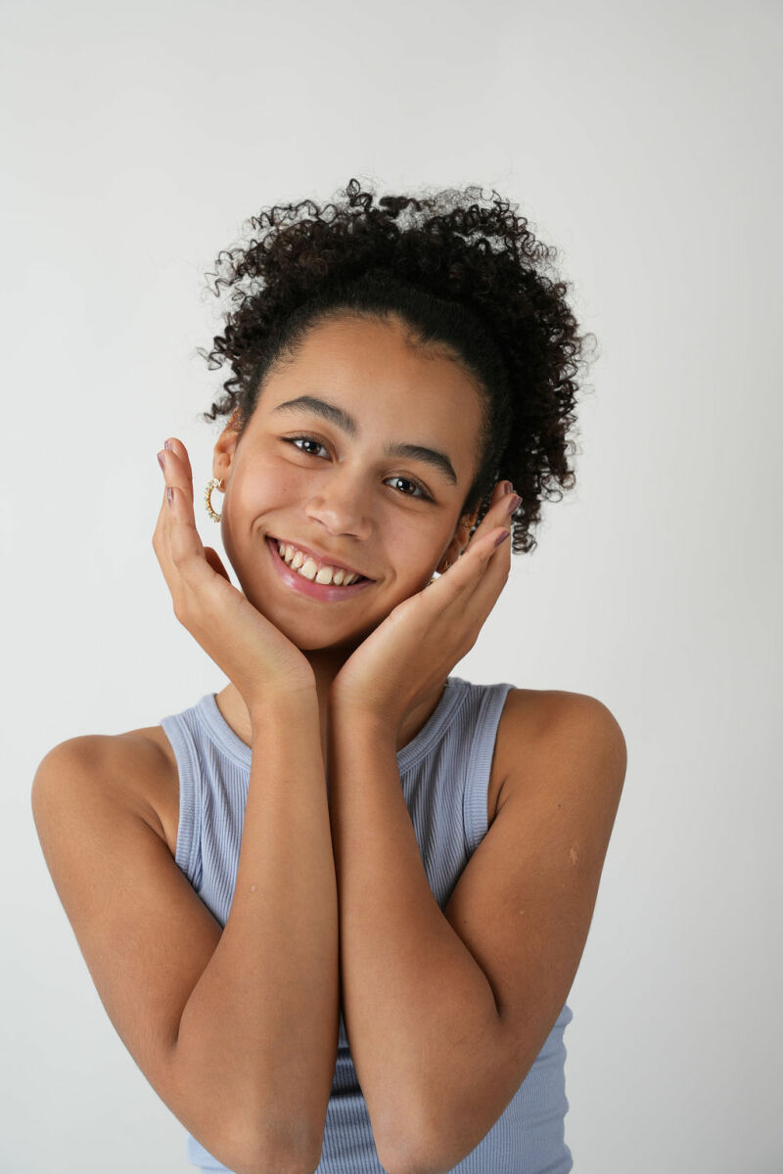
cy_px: 587
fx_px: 2284
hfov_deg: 19.5
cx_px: 392
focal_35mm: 70
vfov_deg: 28.8
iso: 100
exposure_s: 1/80
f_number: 7.1
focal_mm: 70
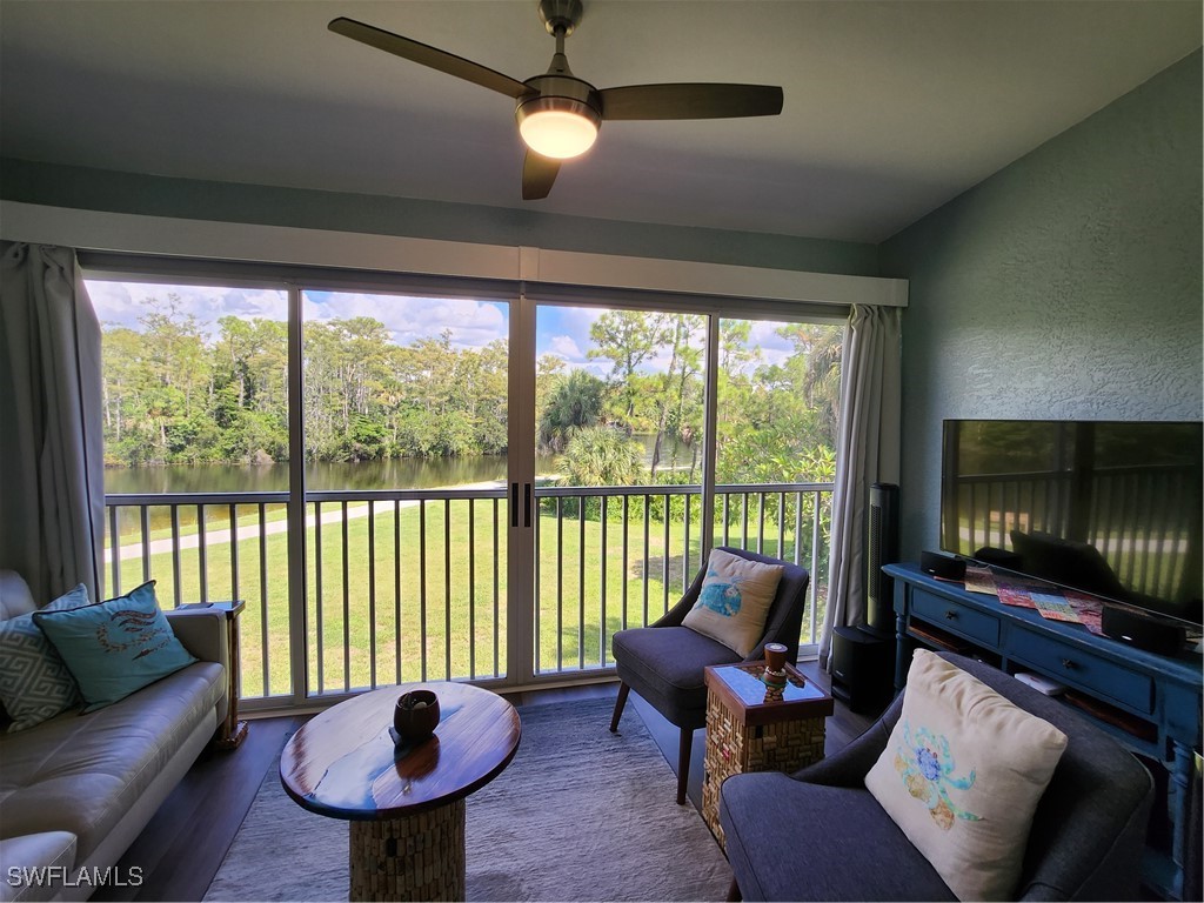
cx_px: 602
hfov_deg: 106.2
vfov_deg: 89.9
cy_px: 452
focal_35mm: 13
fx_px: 452
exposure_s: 1/120
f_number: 2.2
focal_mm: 1.7
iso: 40
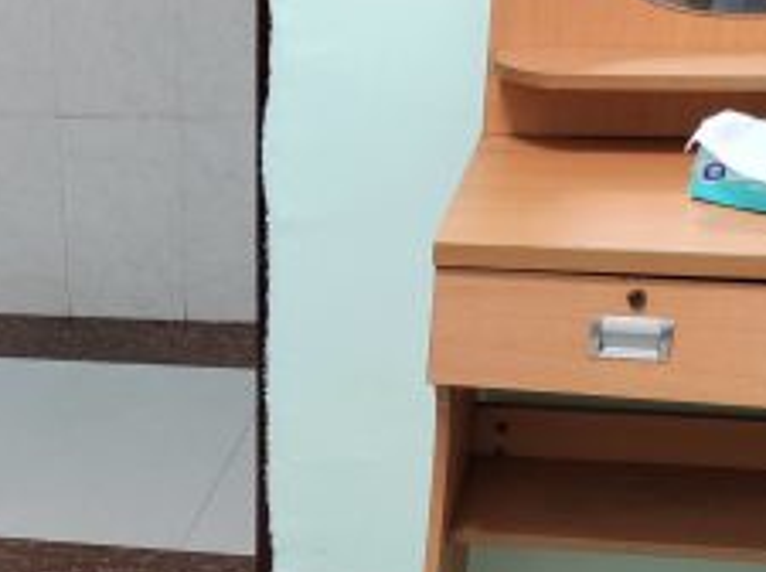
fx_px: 3226
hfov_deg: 13.4
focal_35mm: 146
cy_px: 933
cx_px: 82
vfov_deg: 9.7
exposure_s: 1/100
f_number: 1.88
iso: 484
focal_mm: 5.59
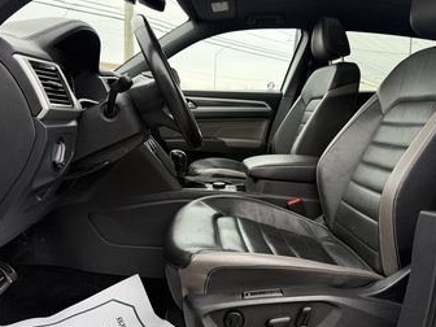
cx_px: 236
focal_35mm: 30
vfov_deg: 46.6
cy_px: 138
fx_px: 378
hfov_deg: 59.9
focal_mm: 6.76
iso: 160
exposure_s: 1/239
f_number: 1.78
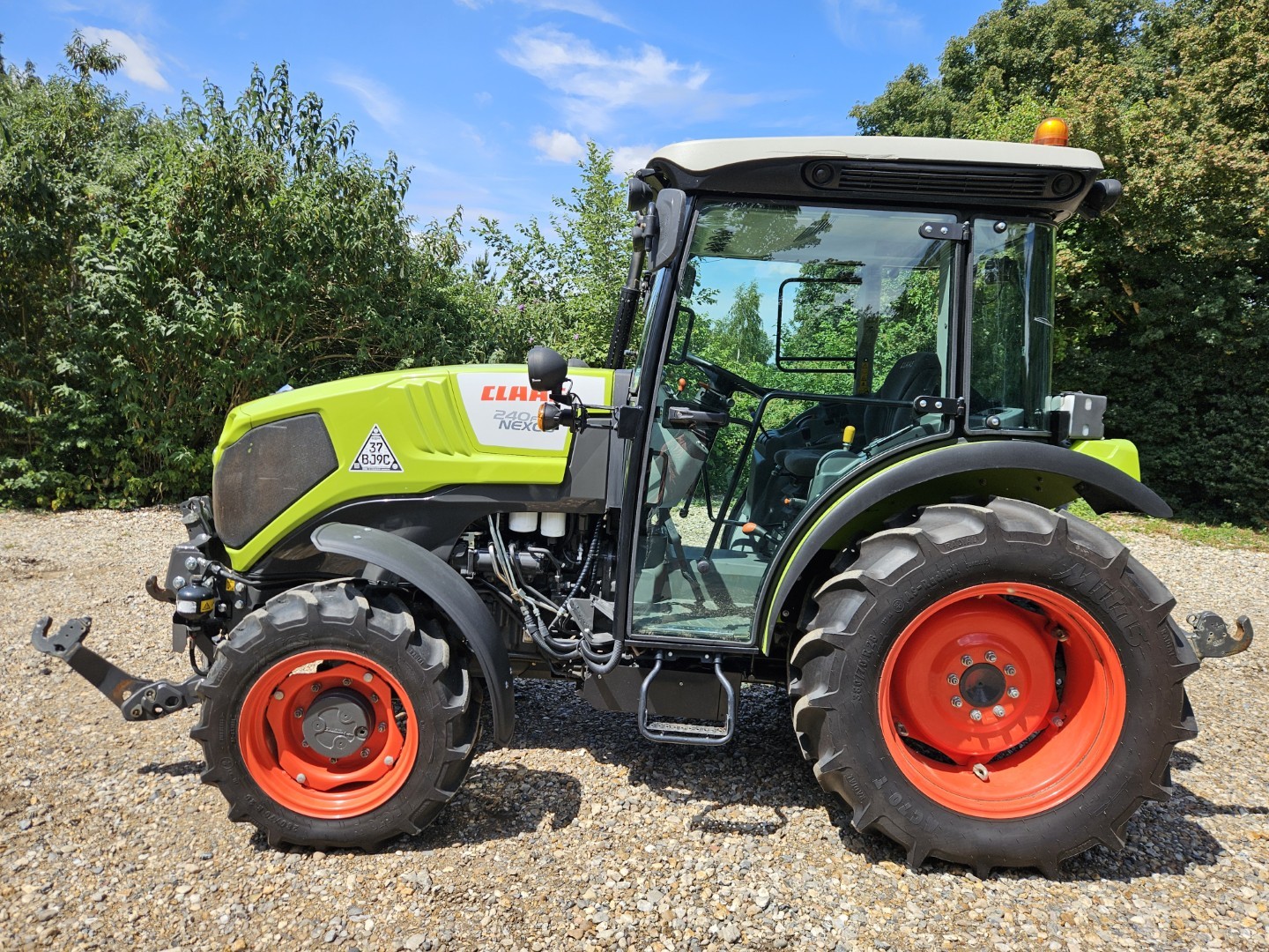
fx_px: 843
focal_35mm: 23
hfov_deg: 73.9
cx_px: 634
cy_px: 476
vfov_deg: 58.9
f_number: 1.8
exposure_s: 1/1081
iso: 25
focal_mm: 5.4
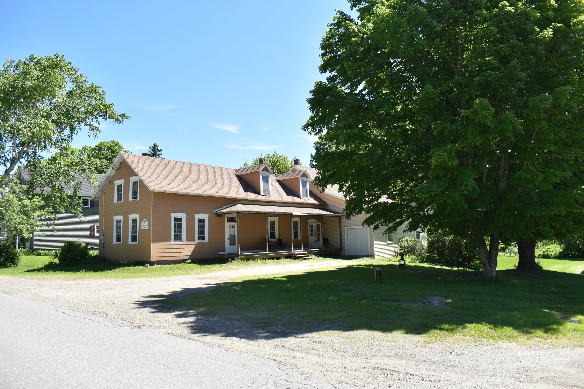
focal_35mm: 27
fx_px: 438
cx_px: 292
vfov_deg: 47.9
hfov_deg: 67.4
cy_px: 194
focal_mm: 18
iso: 100
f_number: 7.1
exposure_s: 1/200
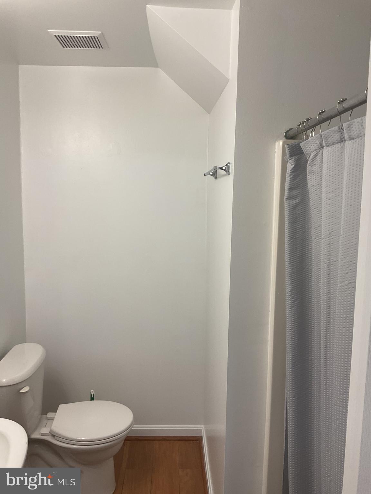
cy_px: 247
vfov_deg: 61.7
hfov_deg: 48.2
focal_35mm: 29
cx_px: 186
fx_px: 414
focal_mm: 3
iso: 50
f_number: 1.8
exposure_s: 1/120
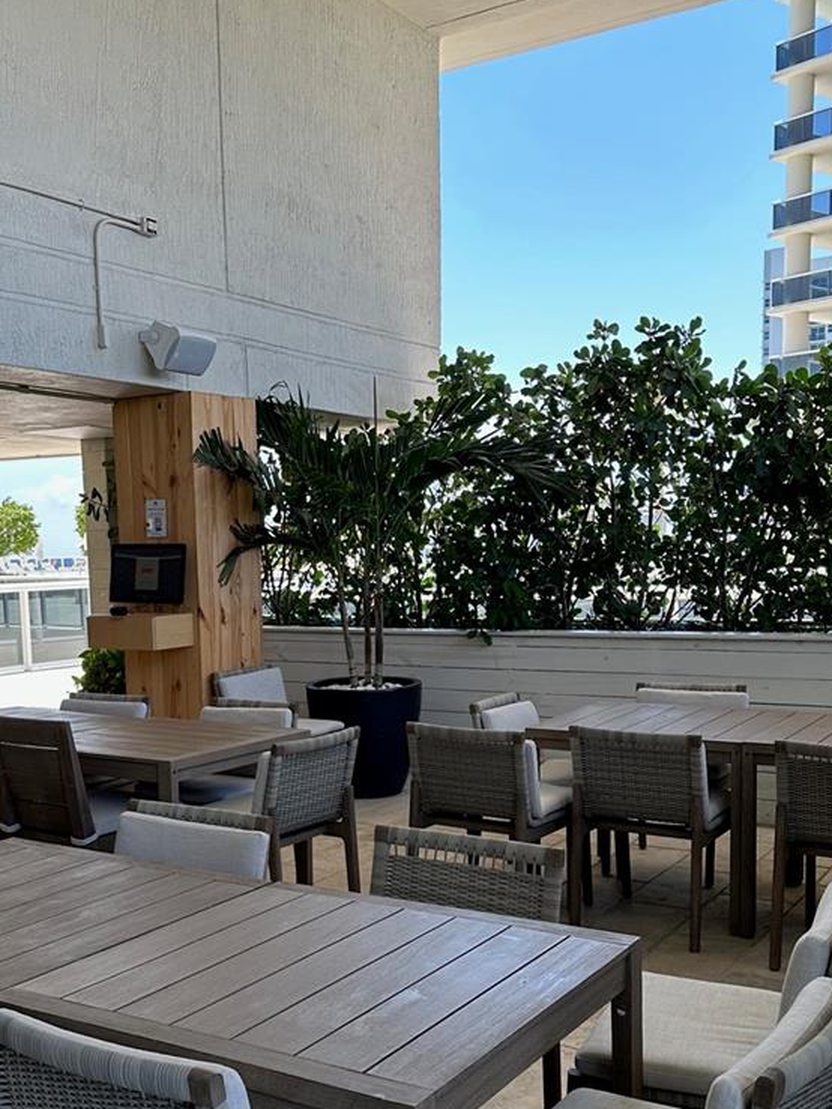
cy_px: 703
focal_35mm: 39
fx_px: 1249
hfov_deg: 36.7
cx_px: 327
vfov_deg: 47.4
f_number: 1.78
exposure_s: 1/816
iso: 80
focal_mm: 6.86
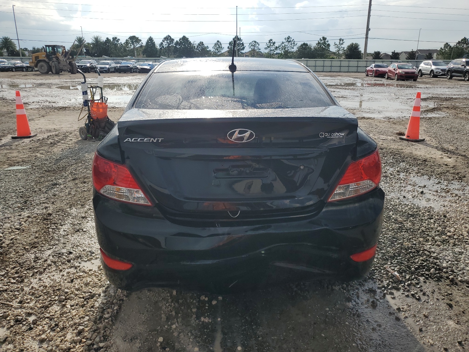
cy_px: 176
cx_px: 234
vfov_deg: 53.1
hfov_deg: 67.3
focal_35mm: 26
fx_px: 352
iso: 50
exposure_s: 1/5000
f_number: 1.5
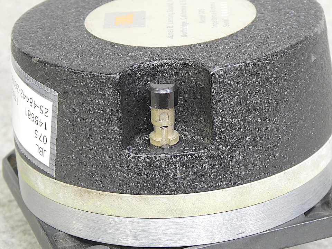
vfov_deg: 12.0
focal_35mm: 124
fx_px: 1189
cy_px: 124
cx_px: 166
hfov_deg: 15.9
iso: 200
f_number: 5.2
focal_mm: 22.3
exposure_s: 1/2
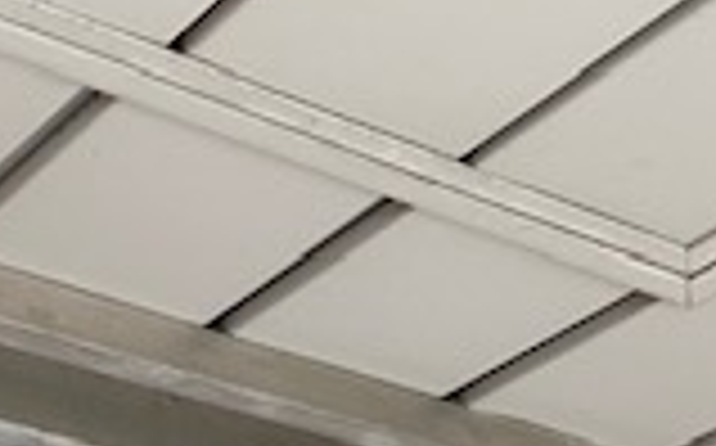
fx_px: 2164
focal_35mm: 111
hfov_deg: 18.8
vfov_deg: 11.0
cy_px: 806
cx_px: 383
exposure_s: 1/60
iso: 125
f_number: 1.8
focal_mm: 4.25
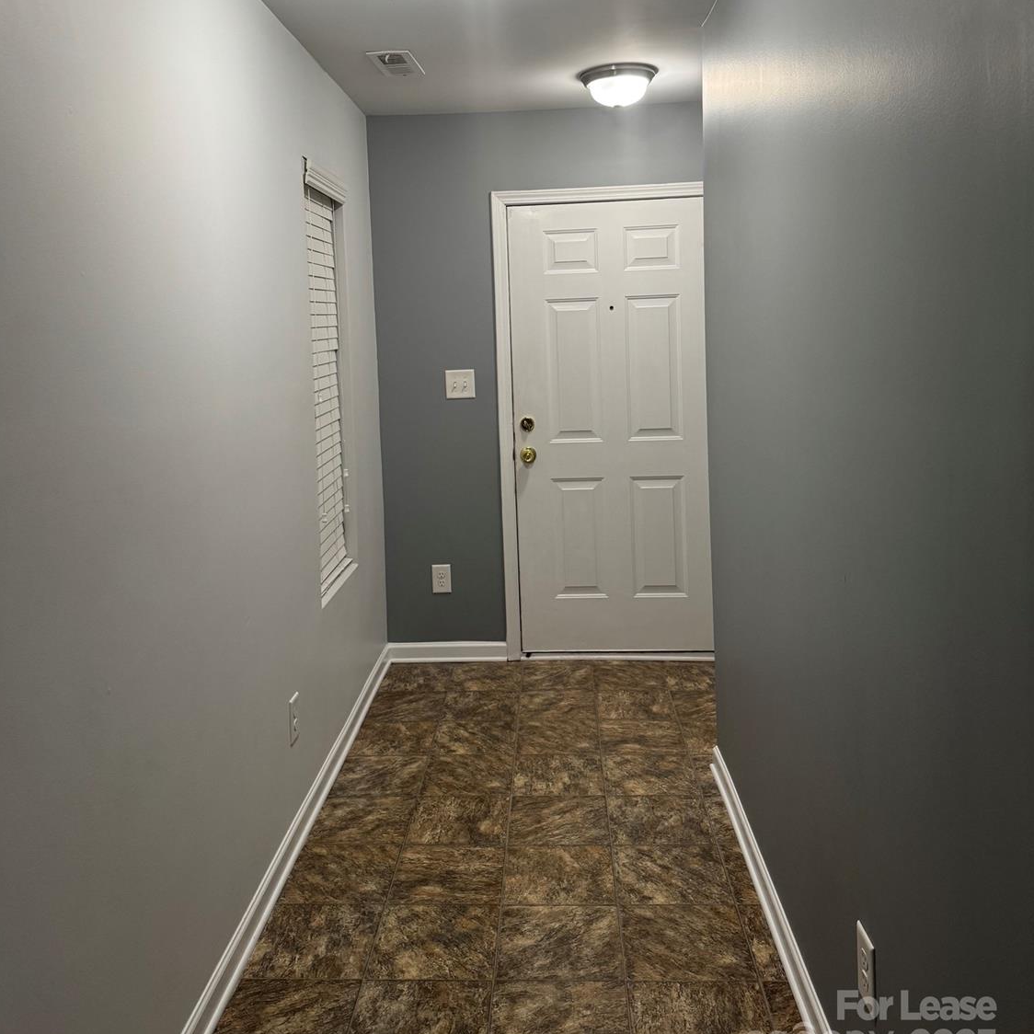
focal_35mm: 29
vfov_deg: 54.9
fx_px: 980
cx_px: 506
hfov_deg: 55.6
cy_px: 381
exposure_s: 1/60
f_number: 1.78
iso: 200
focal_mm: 6.76
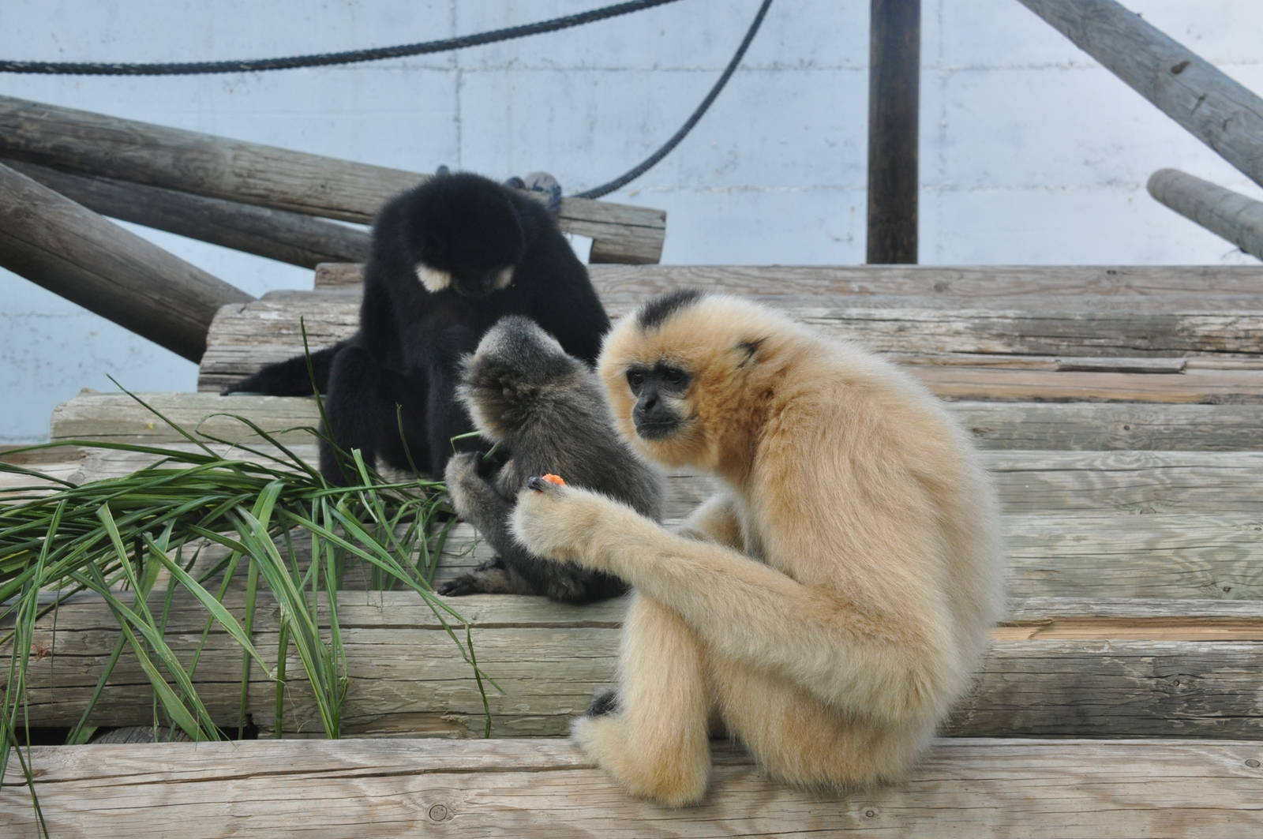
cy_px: 420
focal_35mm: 60
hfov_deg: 33.4
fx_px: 2103
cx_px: 632
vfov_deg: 22.6
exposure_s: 1/100
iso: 800
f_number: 10
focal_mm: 40
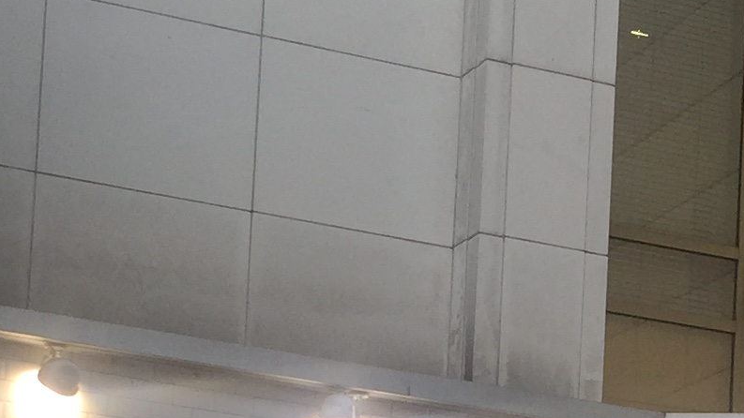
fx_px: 2565
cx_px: 432
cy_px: 811
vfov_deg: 8.8
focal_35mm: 130
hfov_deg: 16.5
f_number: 2.2
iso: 32
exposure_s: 1/169
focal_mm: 4.15
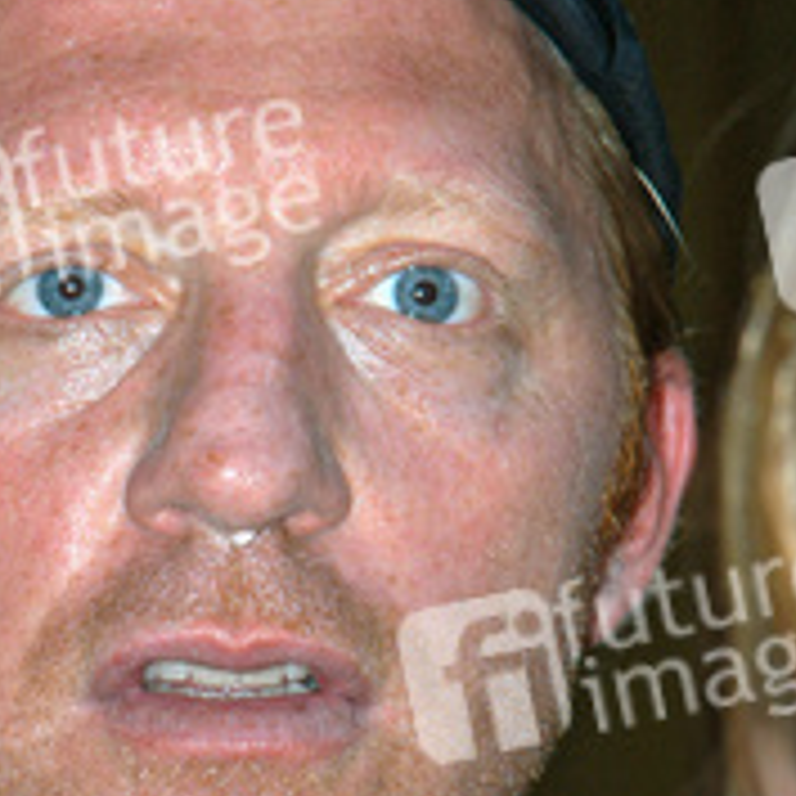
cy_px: 432
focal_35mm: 345
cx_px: 220
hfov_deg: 5.1
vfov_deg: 5.1
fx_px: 8976
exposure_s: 1/60
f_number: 9
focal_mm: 120
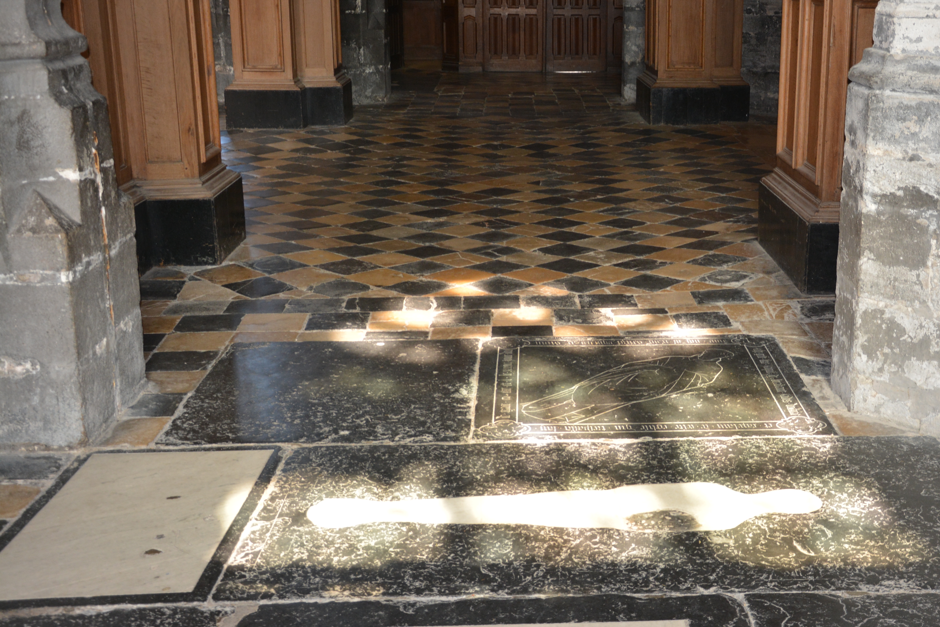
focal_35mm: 50
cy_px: 303
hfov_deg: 39.4
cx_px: 619
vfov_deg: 27.2
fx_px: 1297
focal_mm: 25
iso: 400
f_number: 4
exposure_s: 1/125
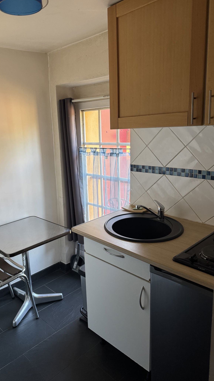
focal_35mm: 27
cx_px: 74
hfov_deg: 42.4
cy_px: 187
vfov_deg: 69.9
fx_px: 272
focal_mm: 6.76
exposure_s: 1/60
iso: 250
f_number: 1.78
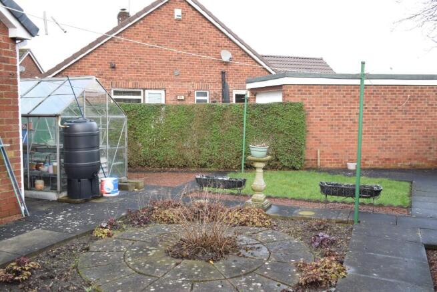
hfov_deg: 57.2
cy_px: 146
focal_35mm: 33
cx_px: 218
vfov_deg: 40.0
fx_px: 401
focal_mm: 22
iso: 800
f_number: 9
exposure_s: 1/125
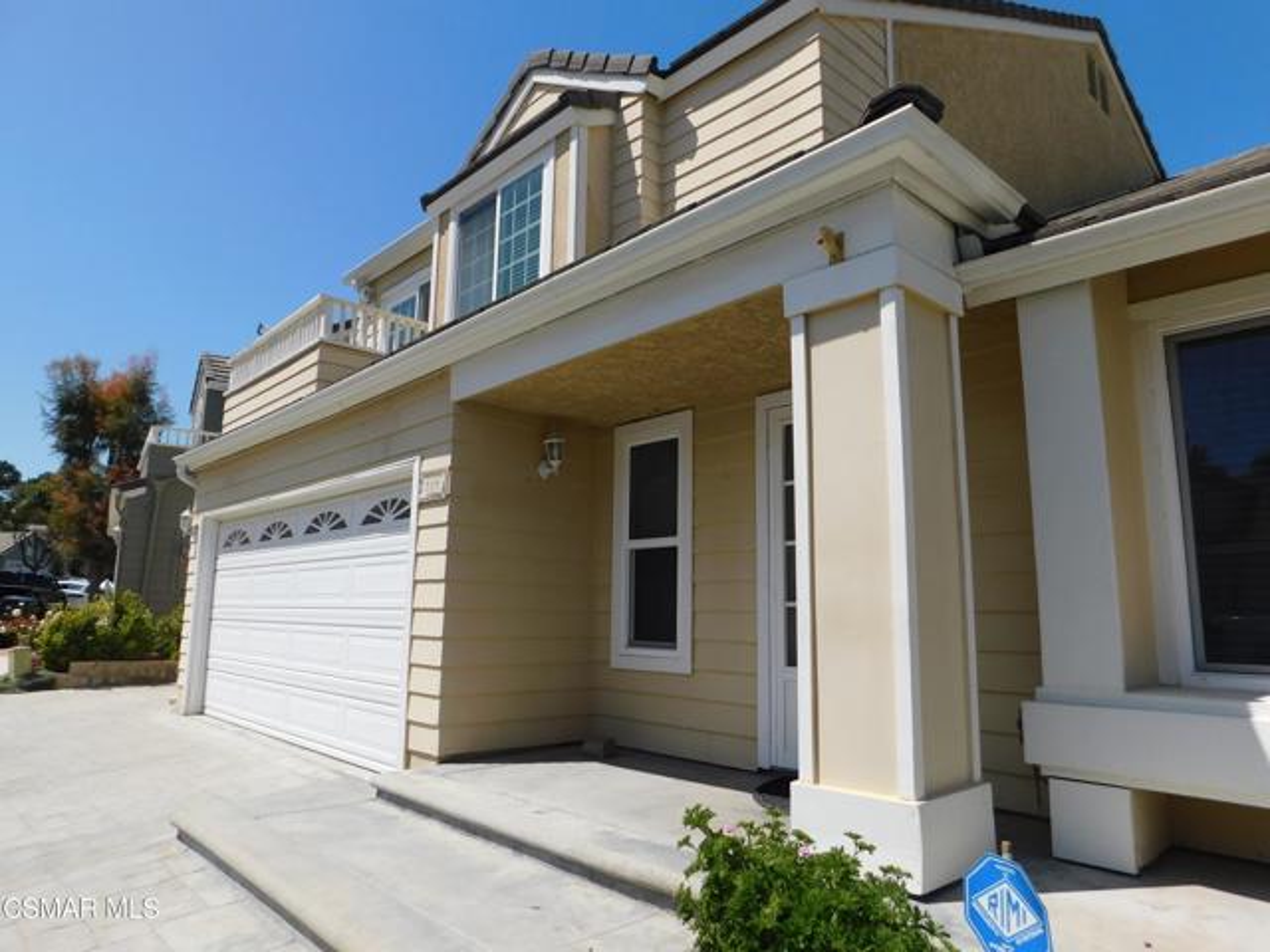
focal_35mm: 23
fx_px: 844
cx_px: 635
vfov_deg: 58.9
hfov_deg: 73.9
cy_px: 476
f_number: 6
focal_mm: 4
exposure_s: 1/640
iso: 125
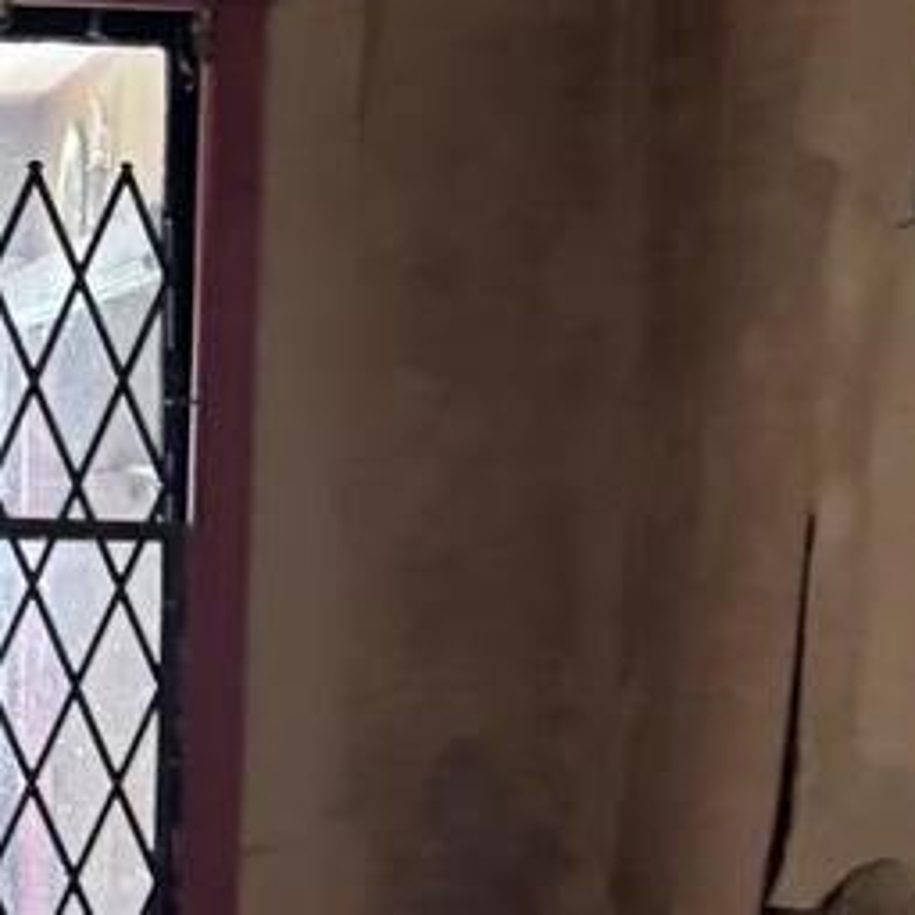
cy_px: 986
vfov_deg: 17.4
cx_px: 125
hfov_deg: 17.7
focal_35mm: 97
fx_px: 2901
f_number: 1.6
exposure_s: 1/44
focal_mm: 5.96
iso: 500
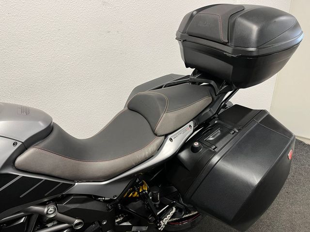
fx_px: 233
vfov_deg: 53.1
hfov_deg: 67.3
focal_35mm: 26
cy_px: 116
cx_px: 155
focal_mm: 5.1
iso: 80
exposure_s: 1/50
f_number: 1.6
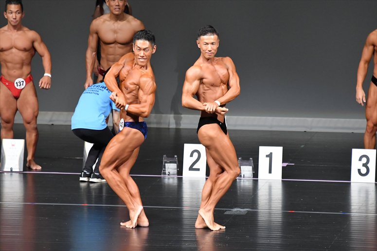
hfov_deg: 6.5
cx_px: 188
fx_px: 3297
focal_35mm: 315
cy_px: 126
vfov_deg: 4.4
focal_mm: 210
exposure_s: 1/400
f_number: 5.6
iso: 5000
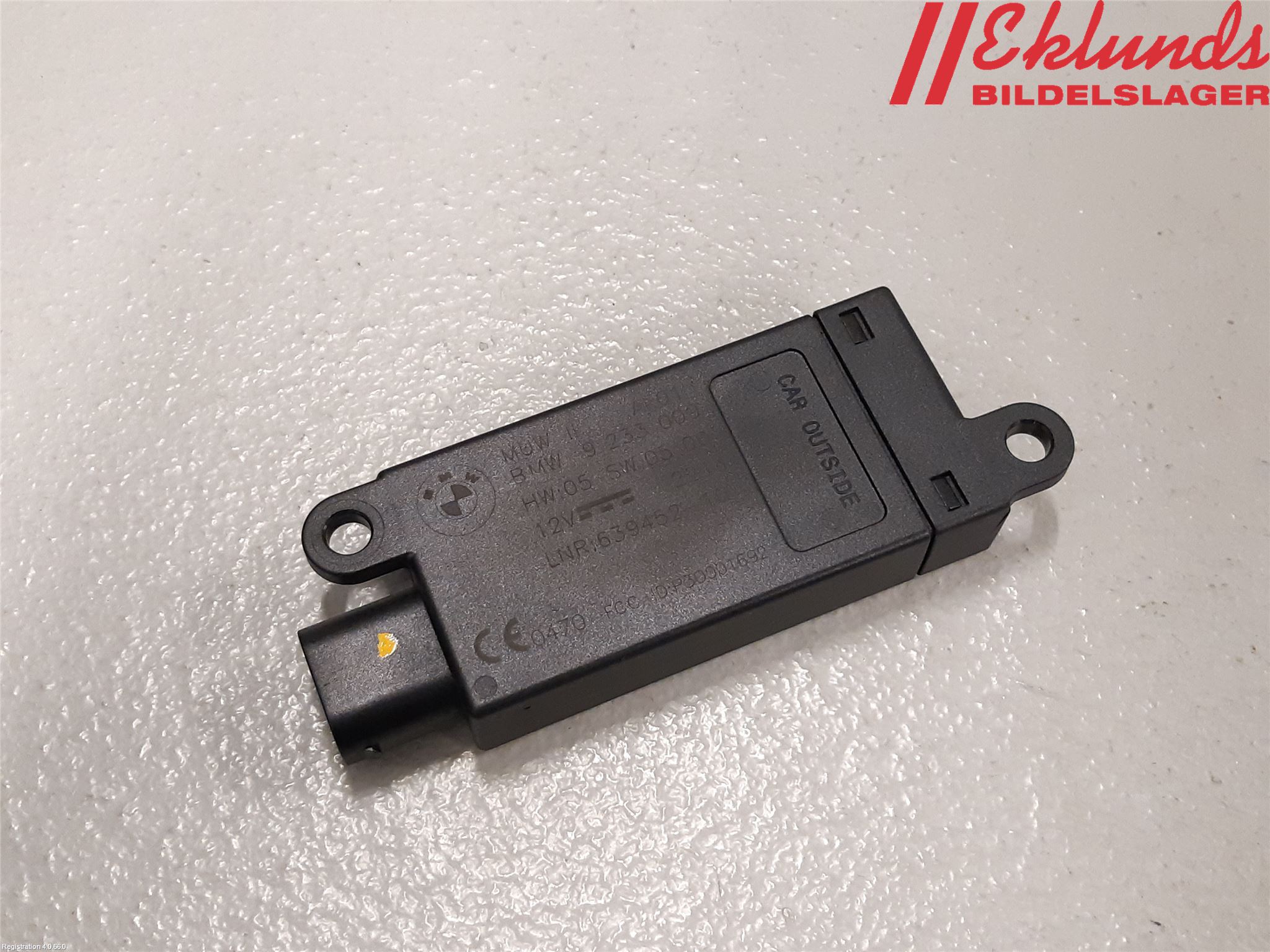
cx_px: 635
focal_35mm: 26
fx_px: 954
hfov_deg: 67.3
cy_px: 476
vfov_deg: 53.1
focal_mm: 3.93
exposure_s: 1/50
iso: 250
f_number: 1.7
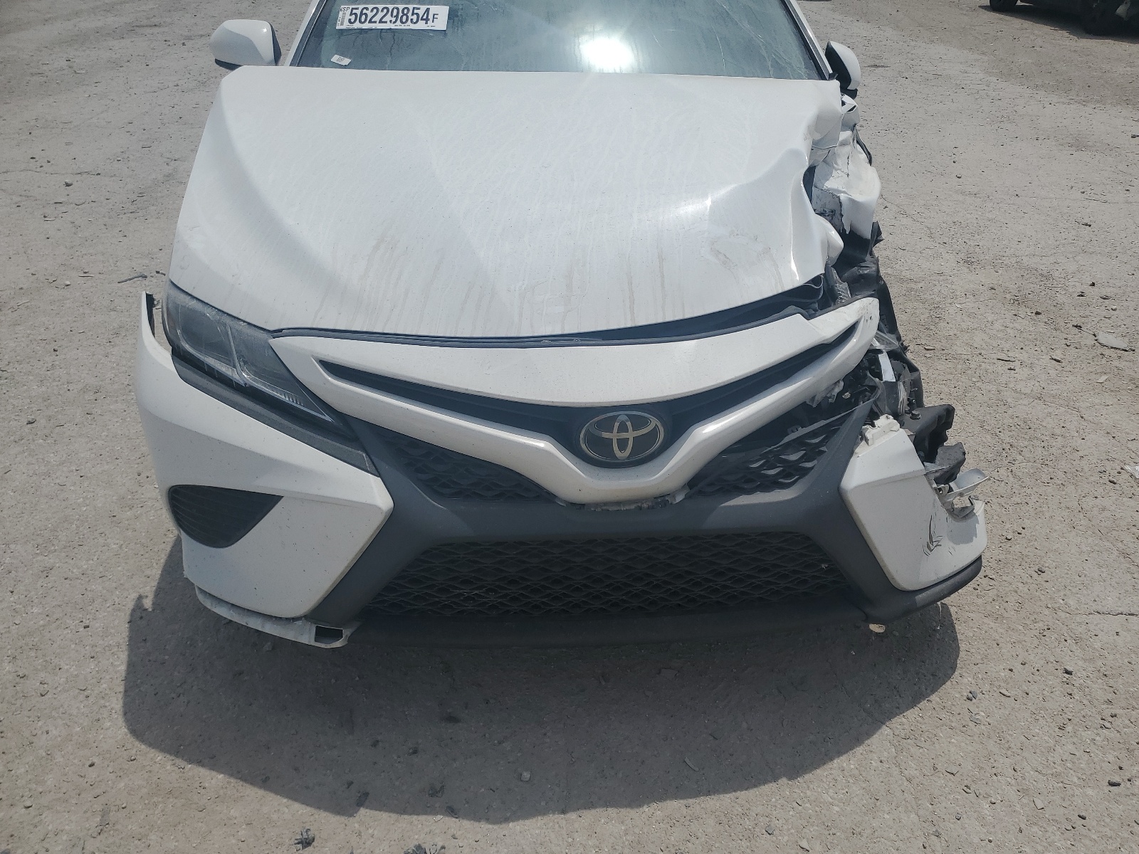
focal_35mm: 26
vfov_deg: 53.1
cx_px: 570
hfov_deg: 67.3
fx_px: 856
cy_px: 427
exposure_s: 1/10000
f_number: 1.5
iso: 50
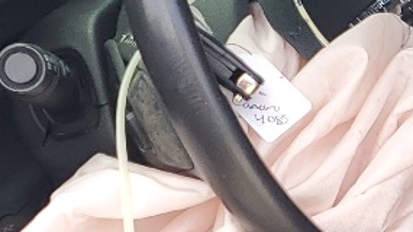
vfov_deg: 7.6
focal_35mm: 159
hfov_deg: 12.5
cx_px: 704
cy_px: 280
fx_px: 1740
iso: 50
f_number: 1.5
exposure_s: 1/345
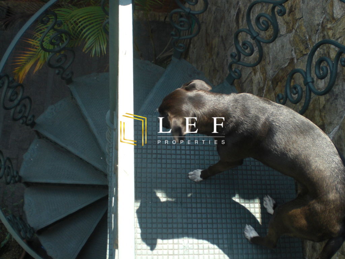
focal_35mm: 38
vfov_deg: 37.7
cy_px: 130
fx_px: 379
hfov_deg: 49.0
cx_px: 172
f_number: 3.1
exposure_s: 1/250
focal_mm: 6.3
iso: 100
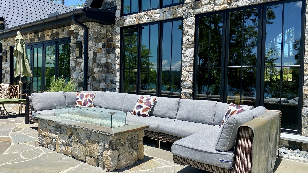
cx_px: 154
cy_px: 83
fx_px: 237
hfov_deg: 66.1
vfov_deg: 40.2
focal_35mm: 29
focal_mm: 4.25
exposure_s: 1/1927
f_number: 1.8
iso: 32
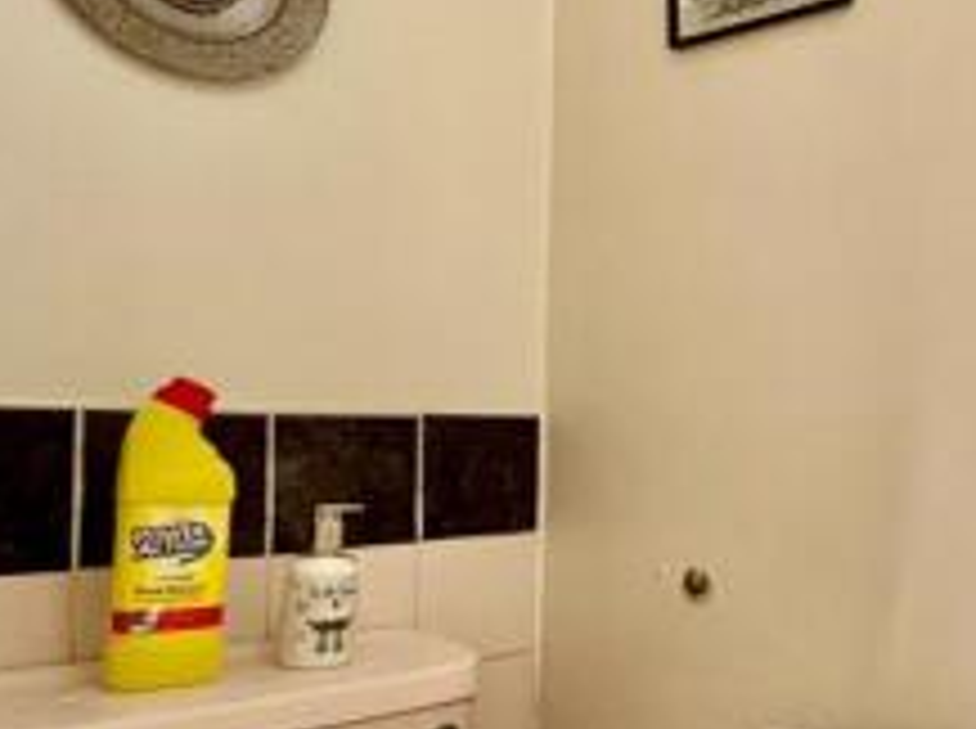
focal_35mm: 35
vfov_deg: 40.5
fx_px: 985
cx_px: 1073
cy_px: 425
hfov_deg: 41.8
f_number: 1.8
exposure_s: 1/50
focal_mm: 1.57
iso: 200
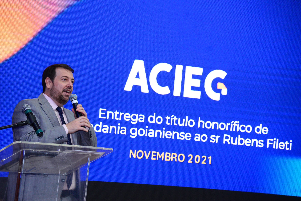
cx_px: 150
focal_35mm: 120
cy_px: 100
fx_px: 1004
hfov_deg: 17.1
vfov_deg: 11.4
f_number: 4
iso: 2500
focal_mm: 120
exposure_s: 1/125
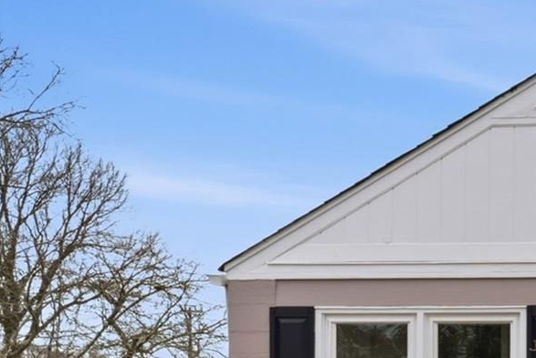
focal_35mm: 122
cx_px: 926
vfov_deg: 11.2
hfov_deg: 14.9
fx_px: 1817
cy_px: 295
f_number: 9
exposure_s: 1/800
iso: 250
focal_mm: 35
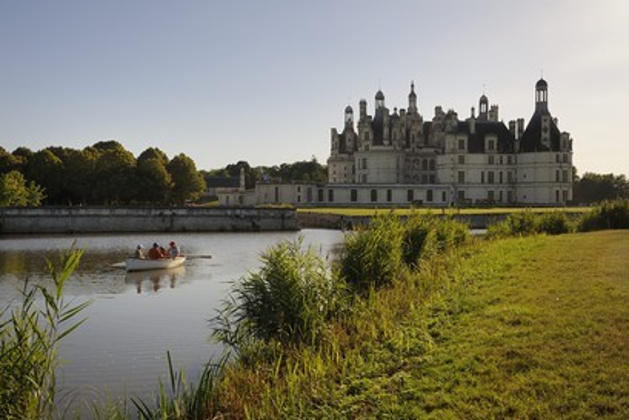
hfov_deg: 49.5
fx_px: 682
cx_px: 314
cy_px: 206
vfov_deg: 34.2
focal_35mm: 39
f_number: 13
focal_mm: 38
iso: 200
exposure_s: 1/200
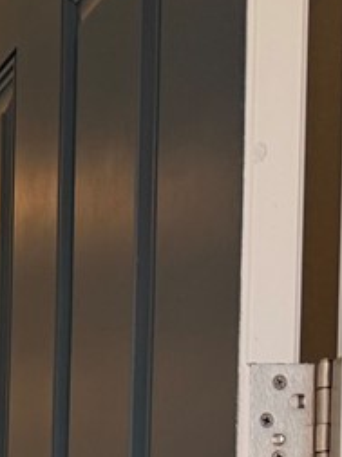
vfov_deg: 11.6
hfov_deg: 8.8
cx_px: -492
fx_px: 2007
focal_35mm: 152
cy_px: 945
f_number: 1.78
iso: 64
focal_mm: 6.76
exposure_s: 1/224
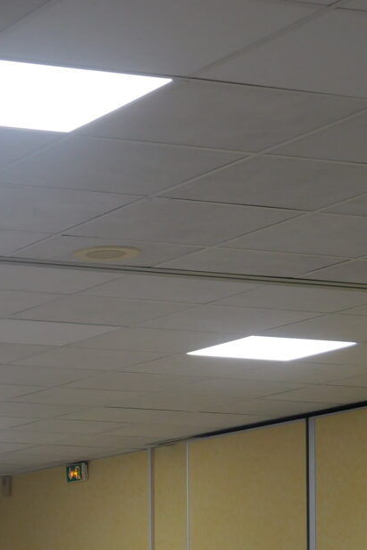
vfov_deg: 14.7
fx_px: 2080
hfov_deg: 9.7
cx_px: -248
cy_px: 628
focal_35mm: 136
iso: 500
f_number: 3.3
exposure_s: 1/60
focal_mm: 20
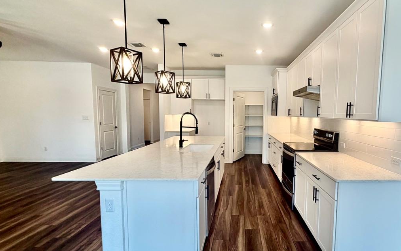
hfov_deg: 101.5
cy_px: 138
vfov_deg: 74.6
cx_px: 201
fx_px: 164
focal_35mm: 15
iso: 100
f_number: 2.2
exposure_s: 1/120
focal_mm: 2.22
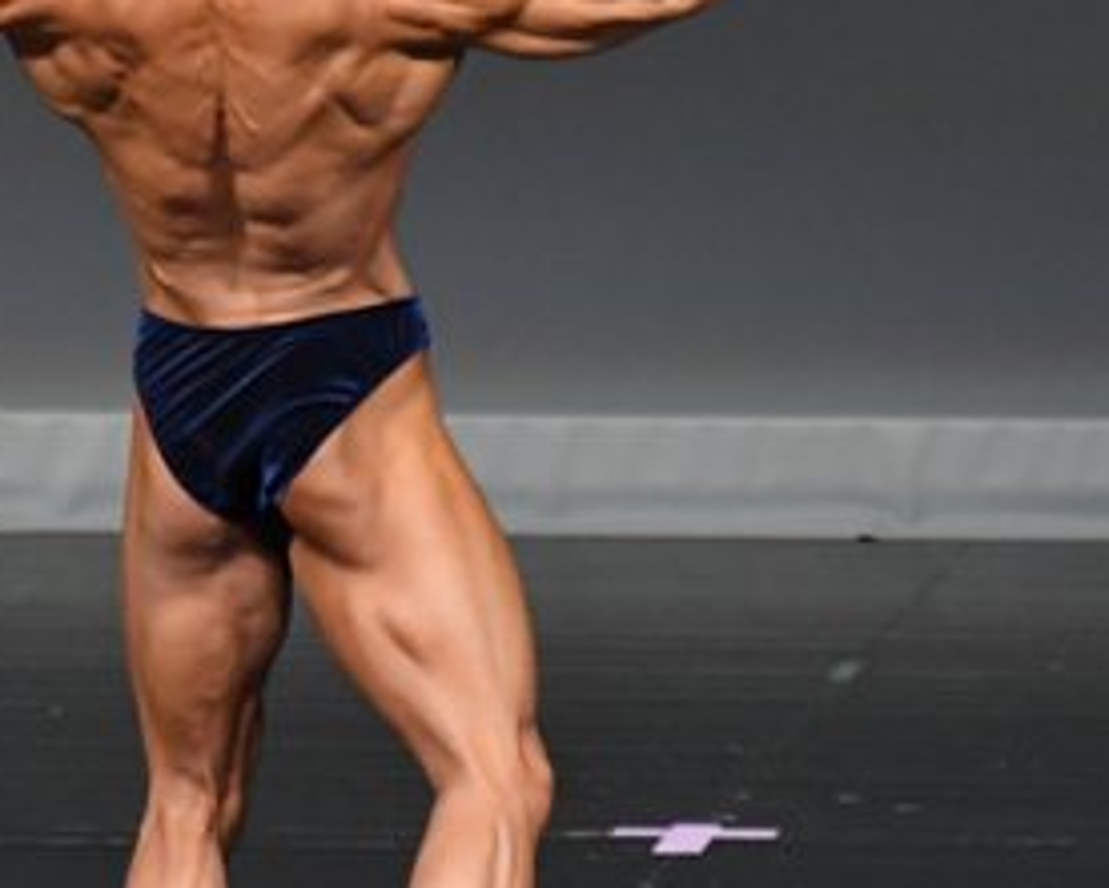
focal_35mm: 989
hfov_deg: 2.0
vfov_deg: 1.6
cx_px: 243
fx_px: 32473
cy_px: 422
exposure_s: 1/400
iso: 4000
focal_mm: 250
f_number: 5.6
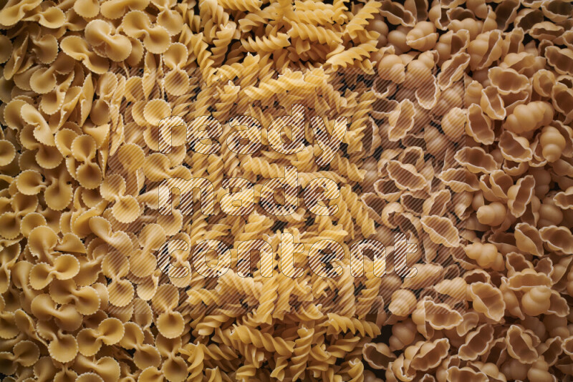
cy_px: 191
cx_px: 286
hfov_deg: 39.6
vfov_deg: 27.0
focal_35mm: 50
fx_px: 796
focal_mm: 50
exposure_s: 1/100
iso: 160
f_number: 8
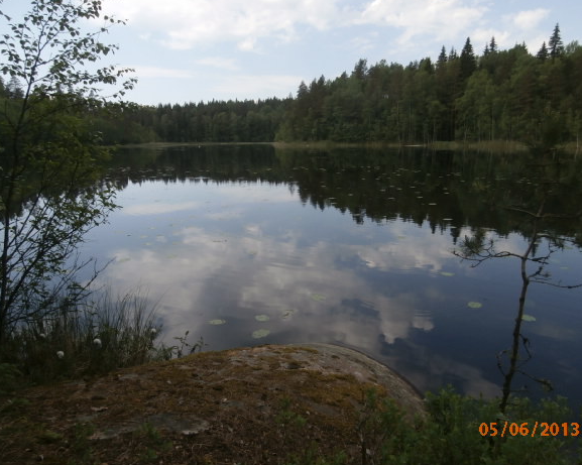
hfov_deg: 66.0
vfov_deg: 54.9
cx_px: 302
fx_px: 448
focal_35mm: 26
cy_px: 237
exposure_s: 1/800
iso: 100
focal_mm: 4.2
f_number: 3
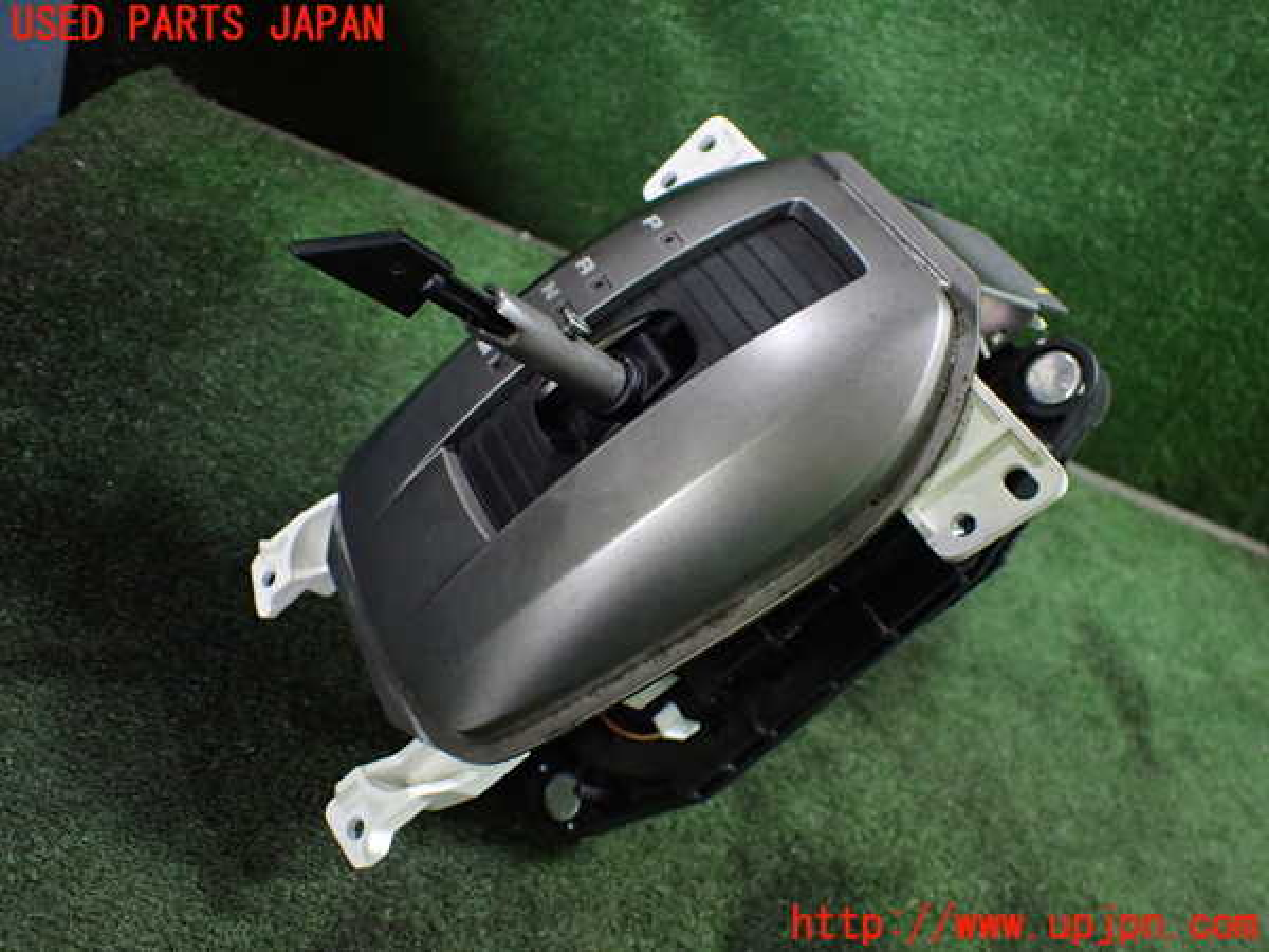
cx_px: 634
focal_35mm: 30
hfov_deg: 60.0
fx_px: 1100
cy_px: 476
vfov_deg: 46.8
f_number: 2.3
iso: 800
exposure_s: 1/100
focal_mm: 5.4
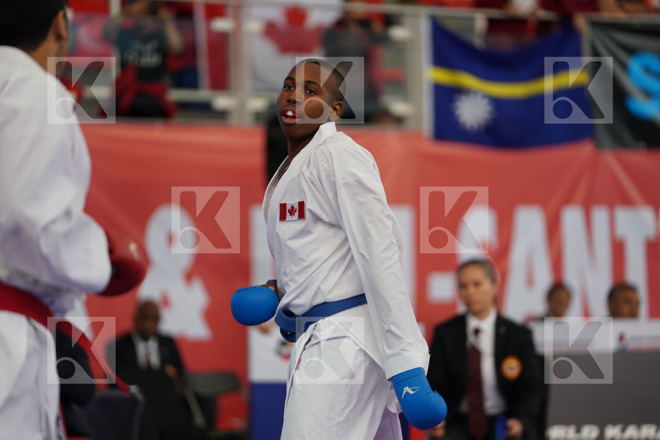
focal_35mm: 178
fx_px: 3263
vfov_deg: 7.7
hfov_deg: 11.5
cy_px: 220
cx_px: 330
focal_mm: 178
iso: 1250
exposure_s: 1/1000
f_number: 2.8
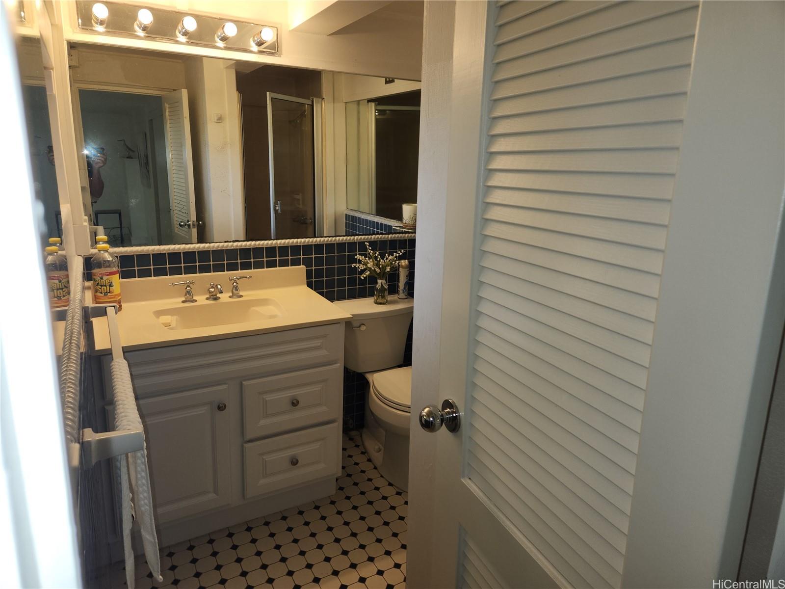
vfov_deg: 58.9
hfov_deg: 73.9
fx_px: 522
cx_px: 392
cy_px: 294
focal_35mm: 23
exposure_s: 1/60
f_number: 1.8
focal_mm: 5.4
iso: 20
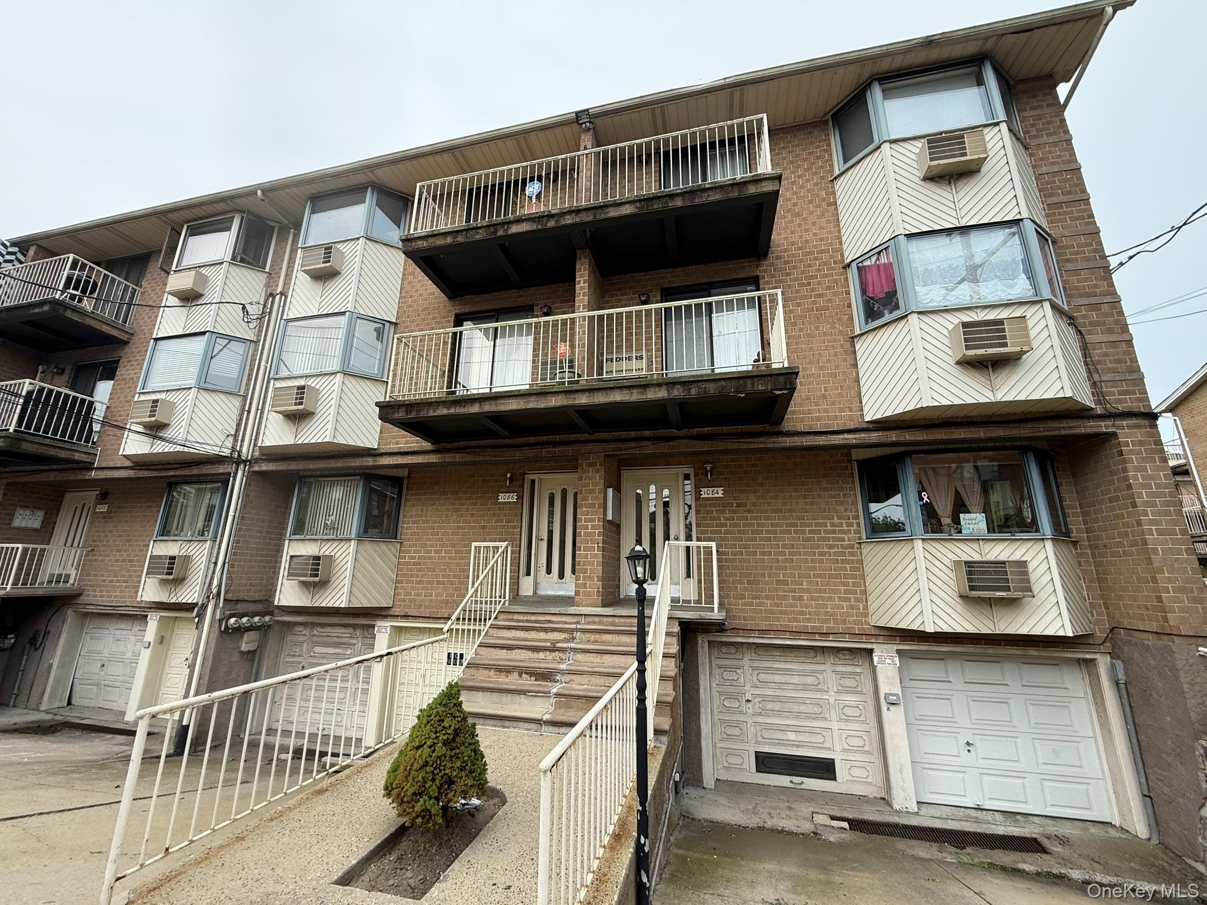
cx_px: 604
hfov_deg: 102.1
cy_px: 452
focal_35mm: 14
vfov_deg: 85.7
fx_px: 488
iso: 50
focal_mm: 2.22
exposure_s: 1/433
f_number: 2.2
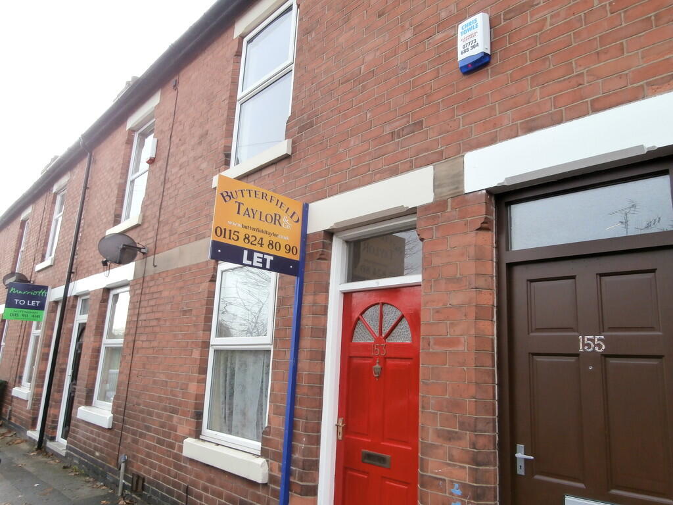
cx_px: 336
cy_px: 252
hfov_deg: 71.6
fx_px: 467
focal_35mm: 24
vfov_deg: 56.8
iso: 100
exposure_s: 1/125
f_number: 3
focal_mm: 4.2
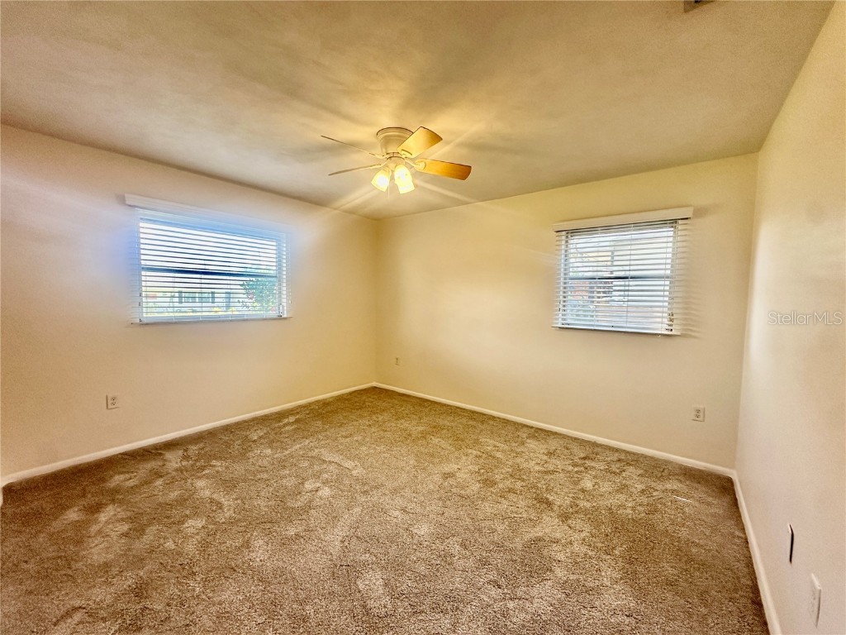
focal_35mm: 14
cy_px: 318
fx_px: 342
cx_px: 423
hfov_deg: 102.1
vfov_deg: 85.7
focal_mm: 2.22
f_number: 2.2
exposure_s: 1/120
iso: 160
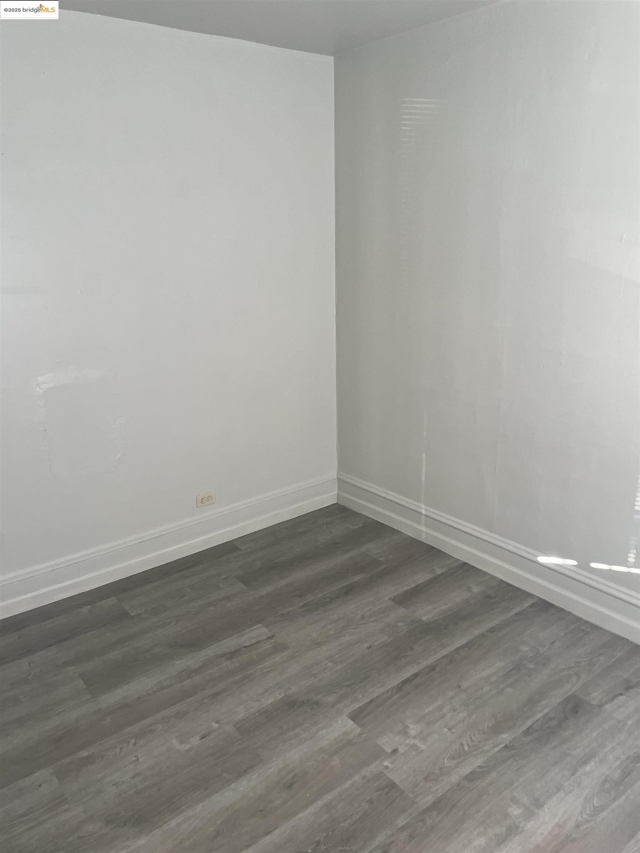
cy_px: 426
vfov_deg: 67.3
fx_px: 641
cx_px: 320
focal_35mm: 26
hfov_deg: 53.1
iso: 125
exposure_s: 1/119
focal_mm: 4.2
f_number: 1.6
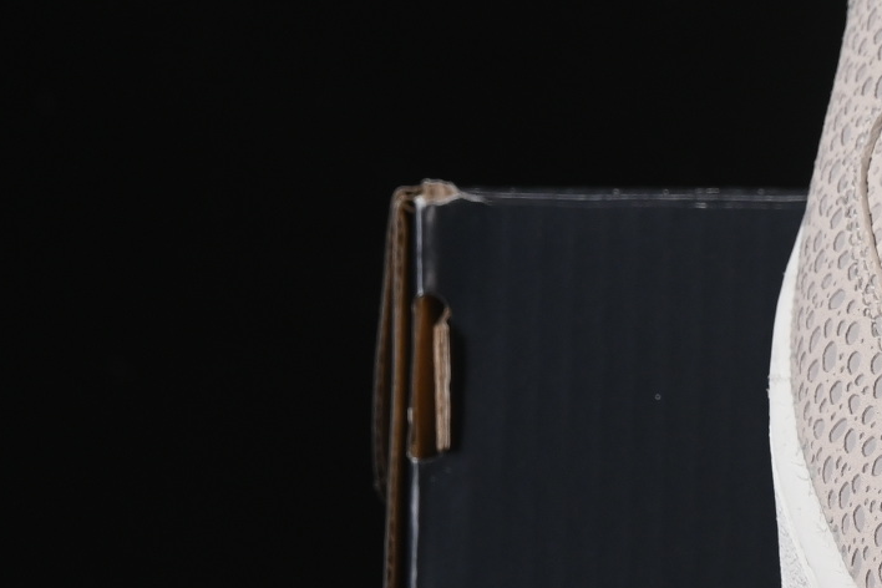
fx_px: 7227
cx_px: 1618
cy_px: 208
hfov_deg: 6.8
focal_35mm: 295
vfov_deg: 4.7
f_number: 8
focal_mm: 50
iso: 160
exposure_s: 1/80
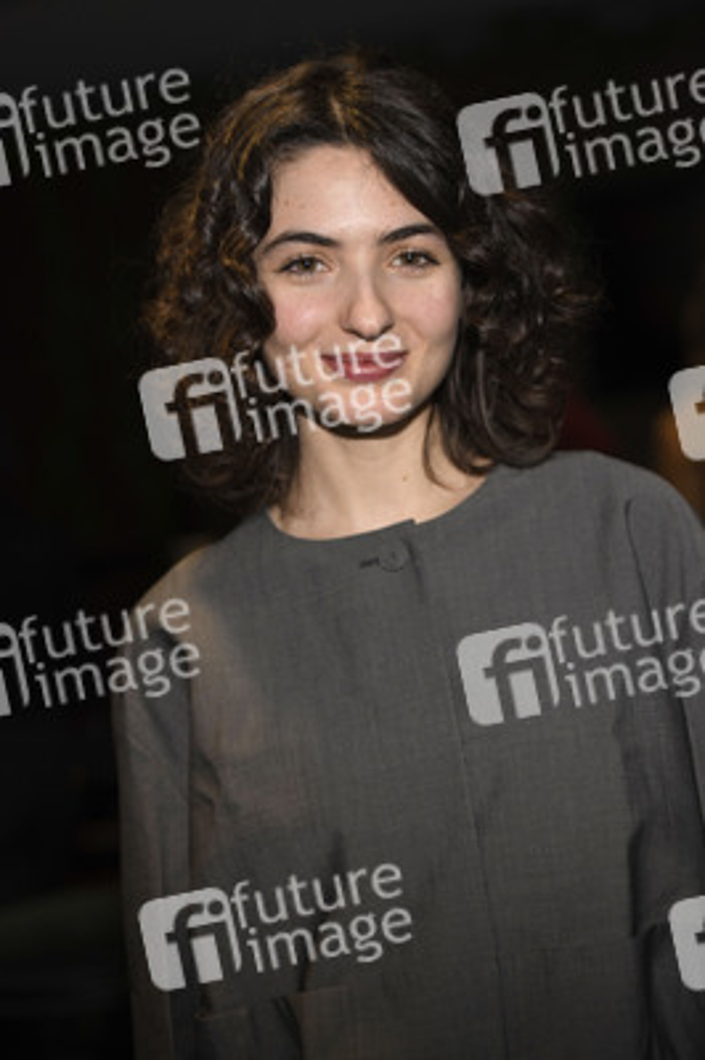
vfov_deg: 27.0
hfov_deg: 18.2
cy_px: 530
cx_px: 352
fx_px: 2207
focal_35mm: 75
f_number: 3.5
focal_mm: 75
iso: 800
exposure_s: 1/640
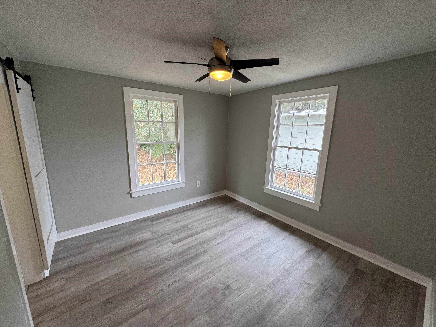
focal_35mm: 14
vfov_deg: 85.7
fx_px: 176
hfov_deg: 102.1
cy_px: 164
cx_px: 218
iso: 125
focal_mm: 2.22
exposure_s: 1/120
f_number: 2.2
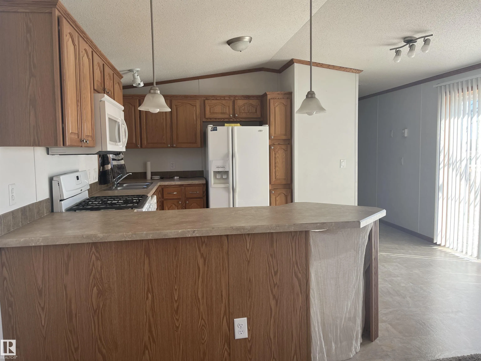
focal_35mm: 26
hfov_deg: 67.3
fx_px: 361
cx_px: 240
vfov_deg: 53.1
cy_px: 180
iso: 50
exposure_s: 1/223
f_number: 1.6
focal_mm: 5.1
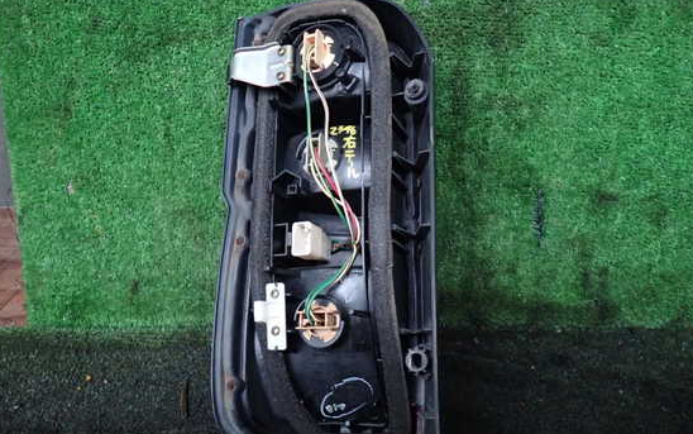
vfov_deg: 43.2
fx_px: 548
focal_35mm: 29
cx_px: 330
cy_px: 230
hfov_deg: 64.6
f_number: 2
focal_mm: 4.5
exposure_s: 1/20
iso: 800
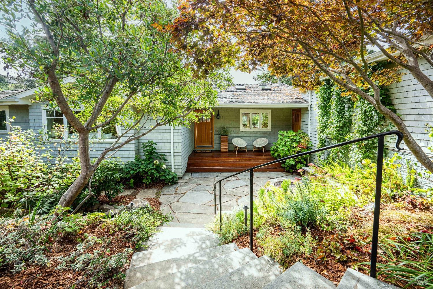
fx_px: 168
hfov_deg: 104.3
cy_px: 144
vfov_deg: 81.2
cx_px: 216
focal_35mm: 14
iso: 250
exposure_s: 1/80
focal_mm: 14
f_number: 9
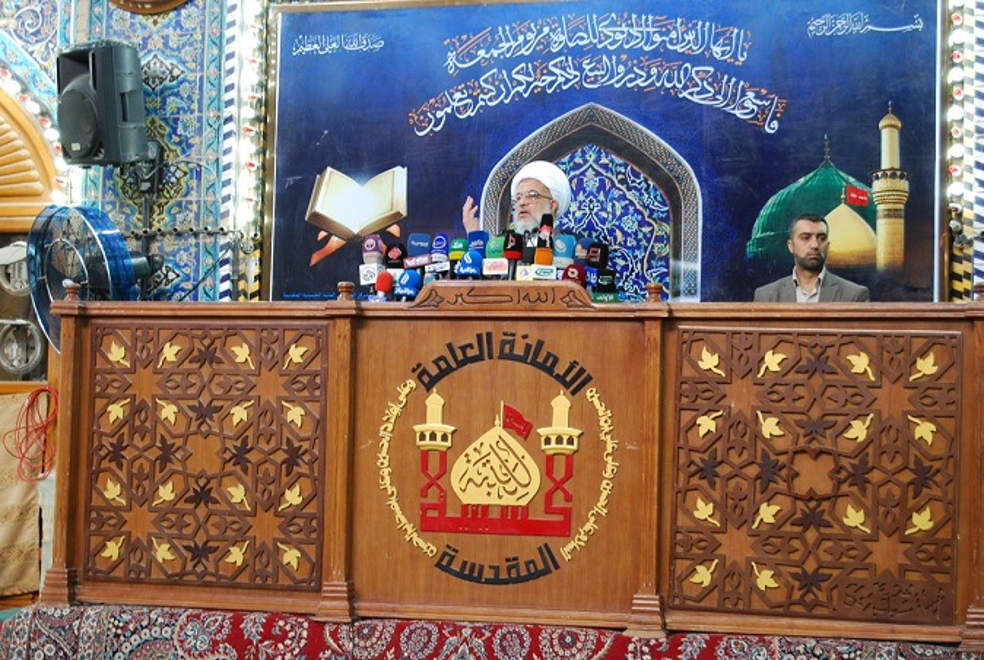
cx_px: 492
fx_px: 1971
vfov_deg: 19.0
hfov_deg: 28.0
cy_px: 330
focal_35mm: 72
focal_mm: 48
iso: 400
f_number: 5.6
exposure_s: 1/20
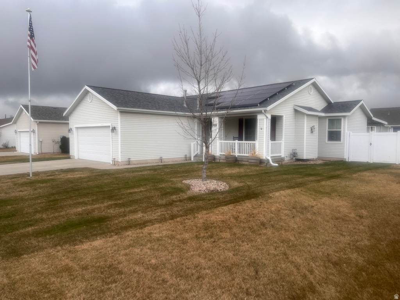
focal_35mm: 26
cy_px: 150
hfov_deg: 67.3
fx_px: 300
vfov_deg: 53.1
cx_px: 200
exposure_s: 1/718
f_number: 1.5
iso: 50
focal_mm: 5.7
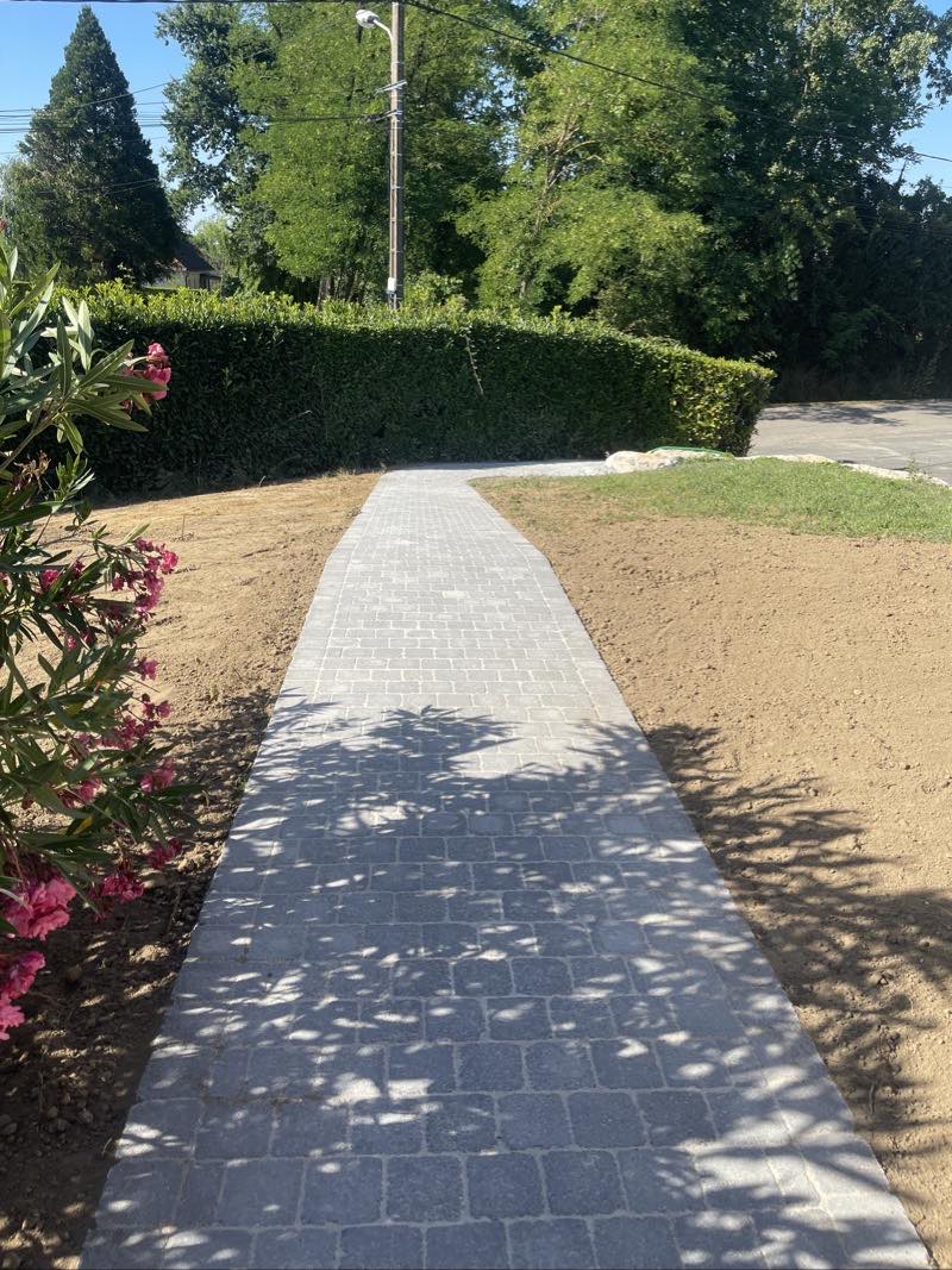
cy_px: 635
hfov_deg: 54.9
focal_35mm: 25
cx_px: 476
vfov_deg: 69.4
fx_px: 917
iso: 32
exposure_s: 1/2012
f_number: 1.6
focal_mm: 5.1
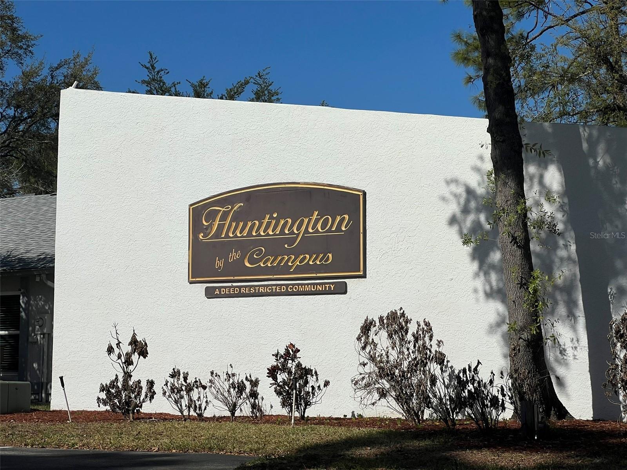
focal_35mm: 77
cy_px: 235
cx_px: 314
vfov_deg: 19.1
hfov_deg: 25.3
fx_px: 1395
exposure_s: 1/3425
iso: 25
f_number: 2.8
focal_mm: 9
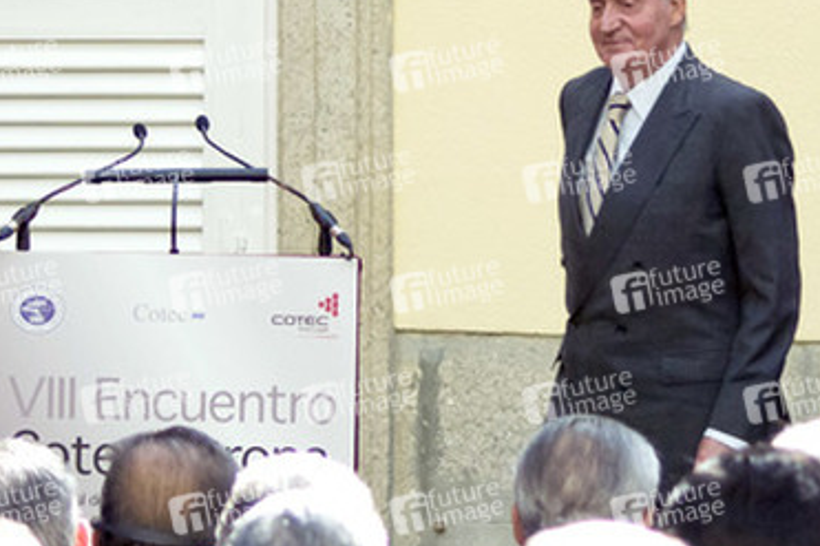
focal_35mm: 170
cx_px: 387
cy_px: 232
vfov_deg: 8.1
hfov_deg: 12.1
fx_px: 3870
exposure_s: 1/250
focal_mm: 70
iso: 800
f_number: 4
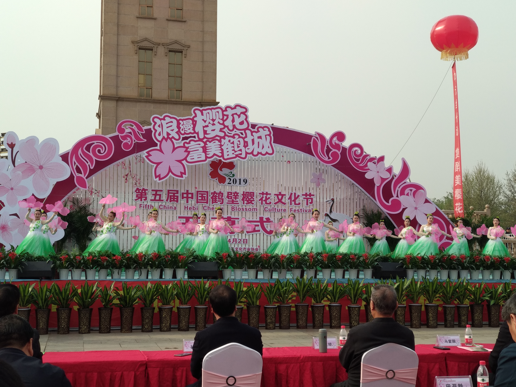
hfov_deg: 36.8
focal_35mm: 52
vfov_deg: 28.0
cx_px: 258
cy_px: 194
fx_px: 775
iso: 100
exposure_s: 1/581
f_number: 2.6
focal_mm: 5.99
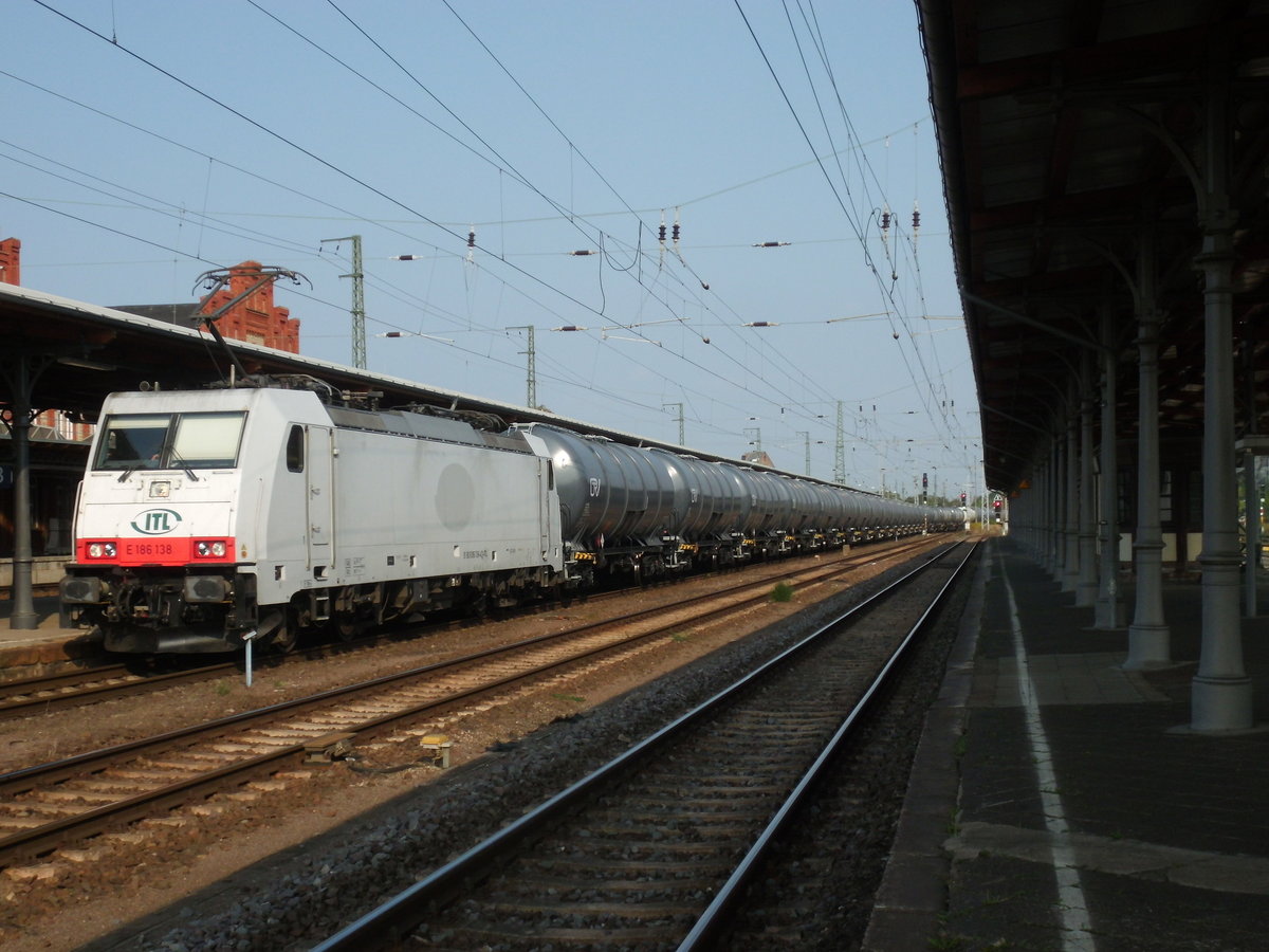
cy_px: 476
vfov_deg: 28.6
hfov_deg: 37.5
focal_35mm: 51
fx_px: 1870
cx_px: 634
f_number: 4.7
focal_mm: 9.2
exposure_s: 1/608
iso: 100
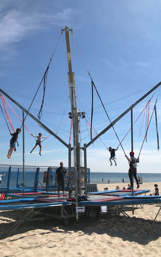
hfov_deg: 41.8
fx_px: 211
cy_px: 127
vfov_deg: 62.9
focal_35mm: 30
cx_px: 78
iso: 20
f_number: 1.8
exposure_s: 1/4566
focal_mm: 3.99
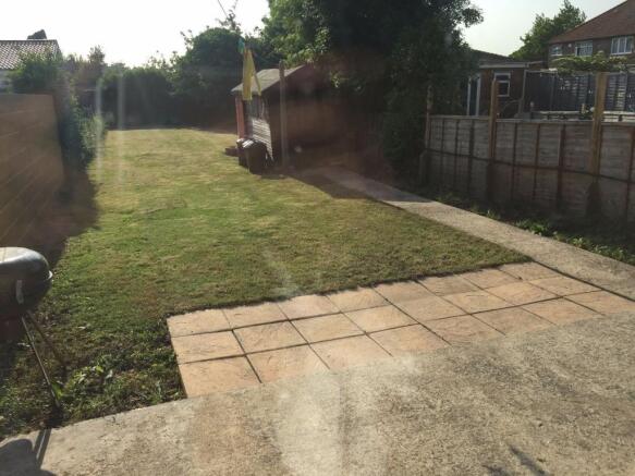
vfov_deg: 48.2
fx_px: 532
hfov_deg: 61.7
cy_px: 238
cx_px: 318
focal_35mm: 29
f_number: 2.2
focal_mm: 4.15
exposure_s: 1/1276
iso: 32
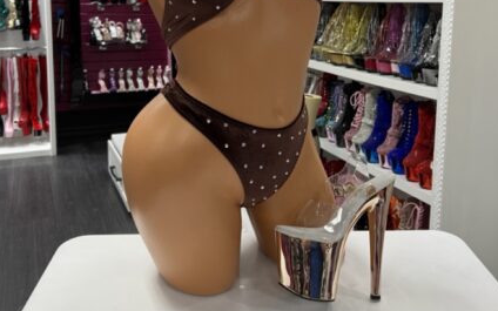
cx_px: 260
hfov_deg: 50.4
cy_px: 73
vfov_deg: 32.1
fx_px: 529
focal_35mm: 39
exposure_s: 1/60
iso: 125
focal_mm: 5.7
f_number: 1.5
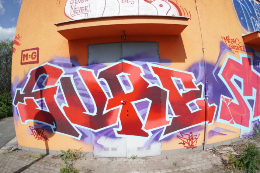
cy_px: 86
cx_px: 130
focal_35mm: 30
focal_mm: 20
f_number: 4.5
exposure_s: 1/800
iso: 100
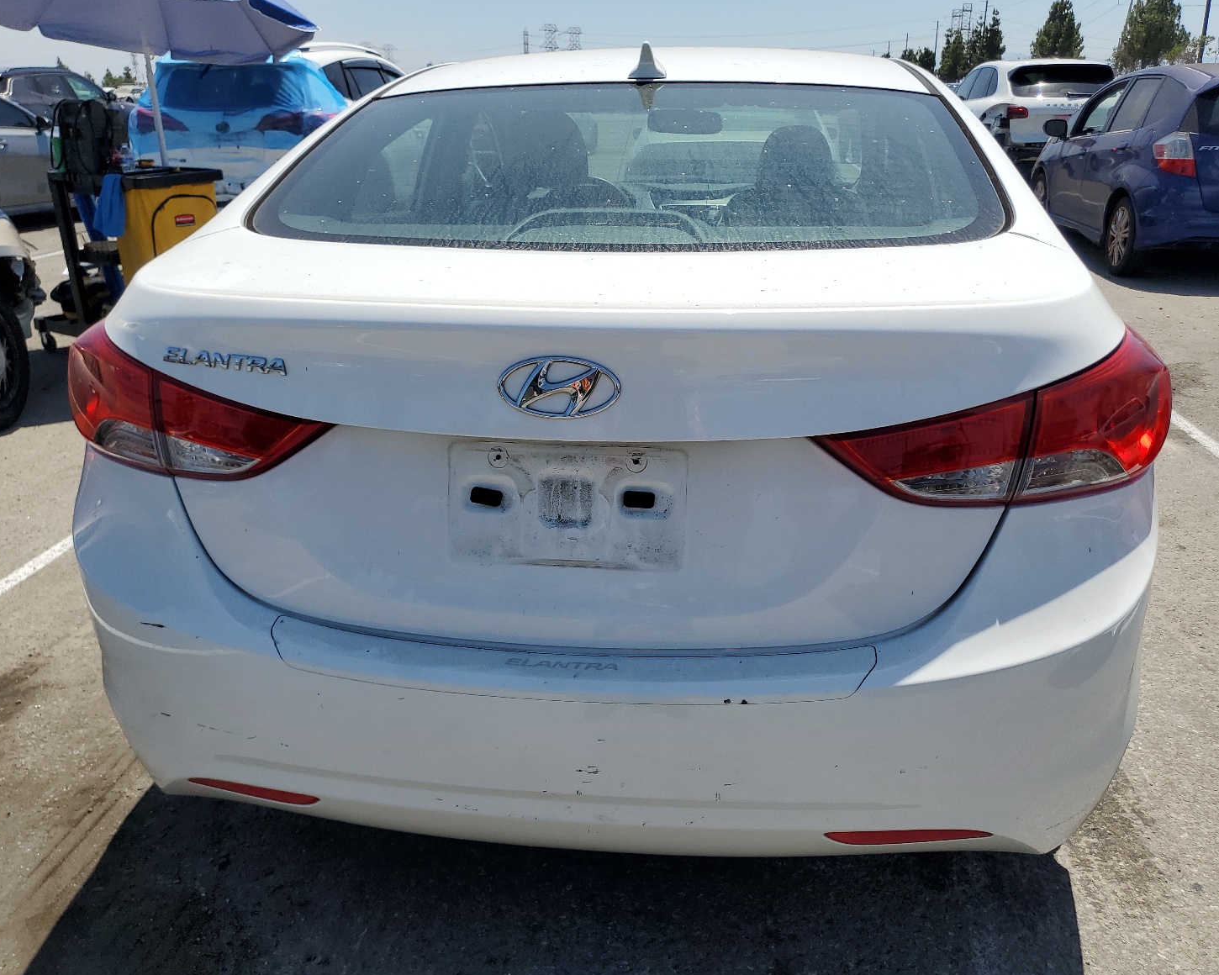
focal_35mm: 28
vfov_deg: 51.5
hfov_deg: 62.2
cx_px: 593
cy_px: 488
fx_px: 1010
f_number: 1.5
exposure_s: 1/5000
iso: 50
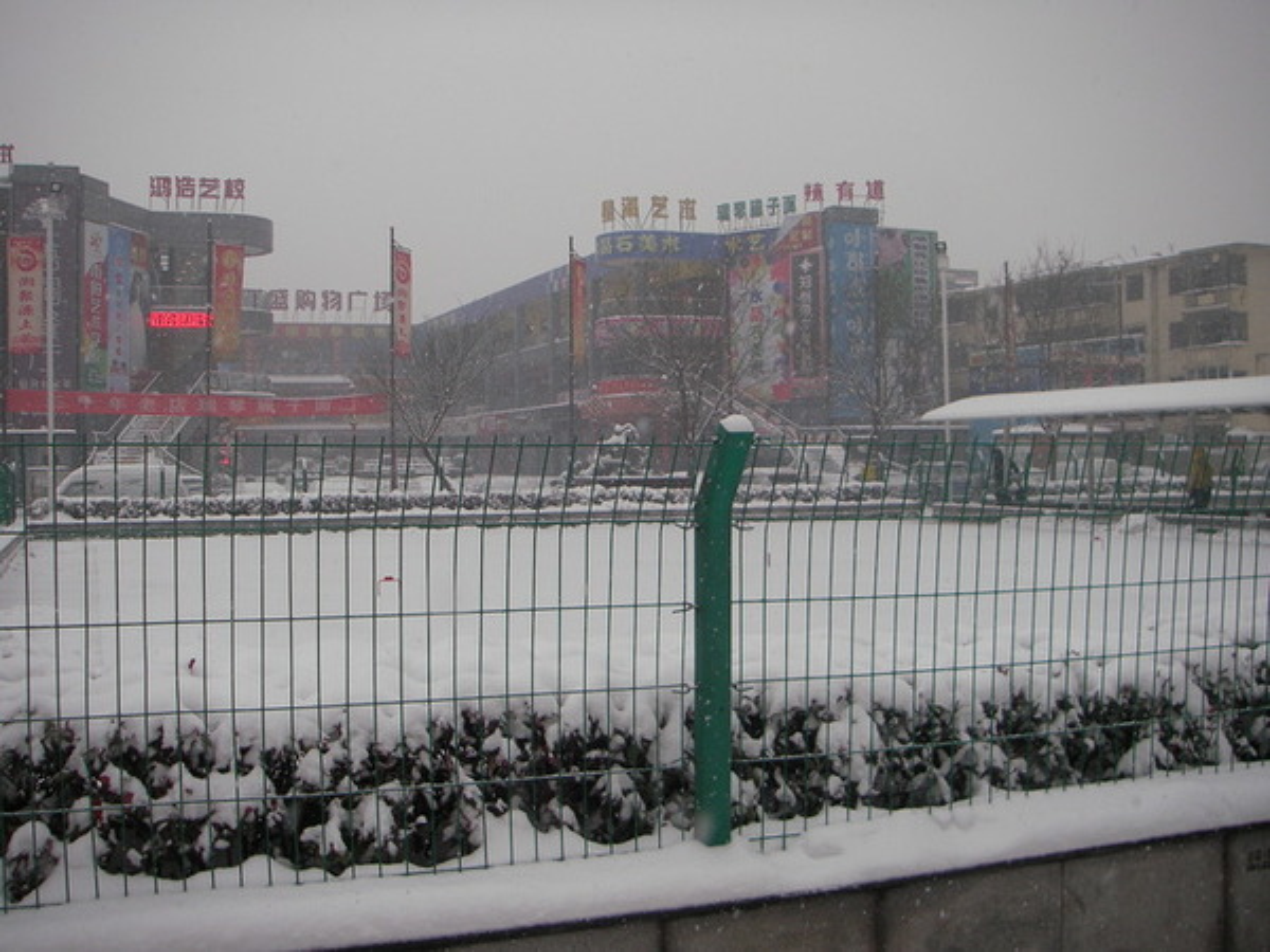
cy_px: 476
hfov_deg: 49.0
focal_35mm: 38
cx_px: 635
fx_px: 1394
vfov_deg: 37.7
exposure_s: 1/274
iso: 50
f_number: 3.3
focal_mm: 6.3
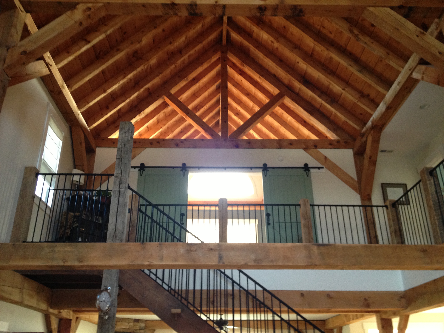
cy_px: 166
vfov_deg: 40.7
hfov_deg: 52.6
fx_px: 449
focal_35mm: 35
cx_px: 222
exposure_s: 1/20
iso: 160
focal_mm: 4.28
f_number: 2.4
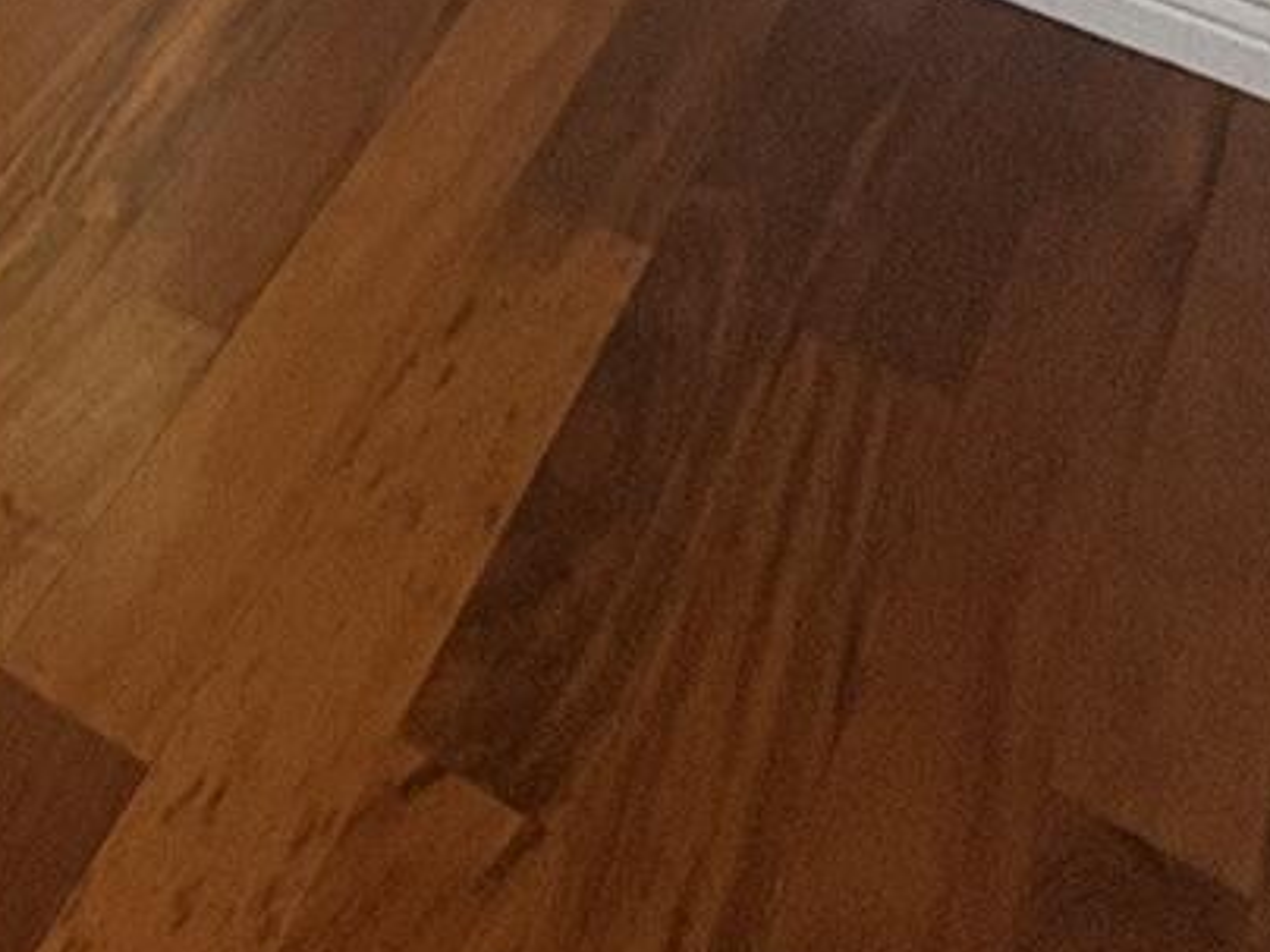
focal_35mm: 71
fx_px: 2605
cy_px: -873
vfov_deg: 16.5
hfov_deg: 22.7
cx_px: -597
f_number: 2.2
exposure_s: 1/60
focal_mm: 2.22
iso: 320
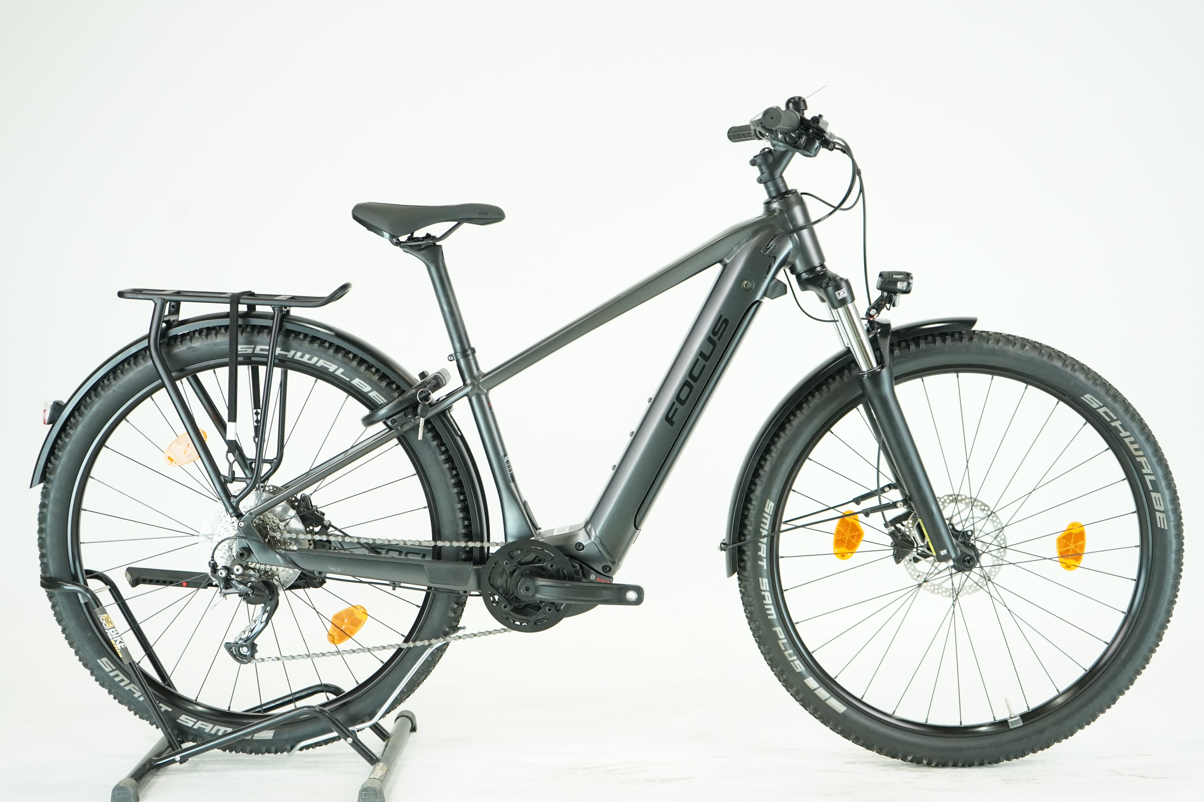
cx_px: 602
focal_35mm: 48
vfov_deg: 28.1
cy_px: 401
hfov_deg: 41.1
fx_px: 1605
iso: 2000
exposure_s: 1/200
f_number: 4.5
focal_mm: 48
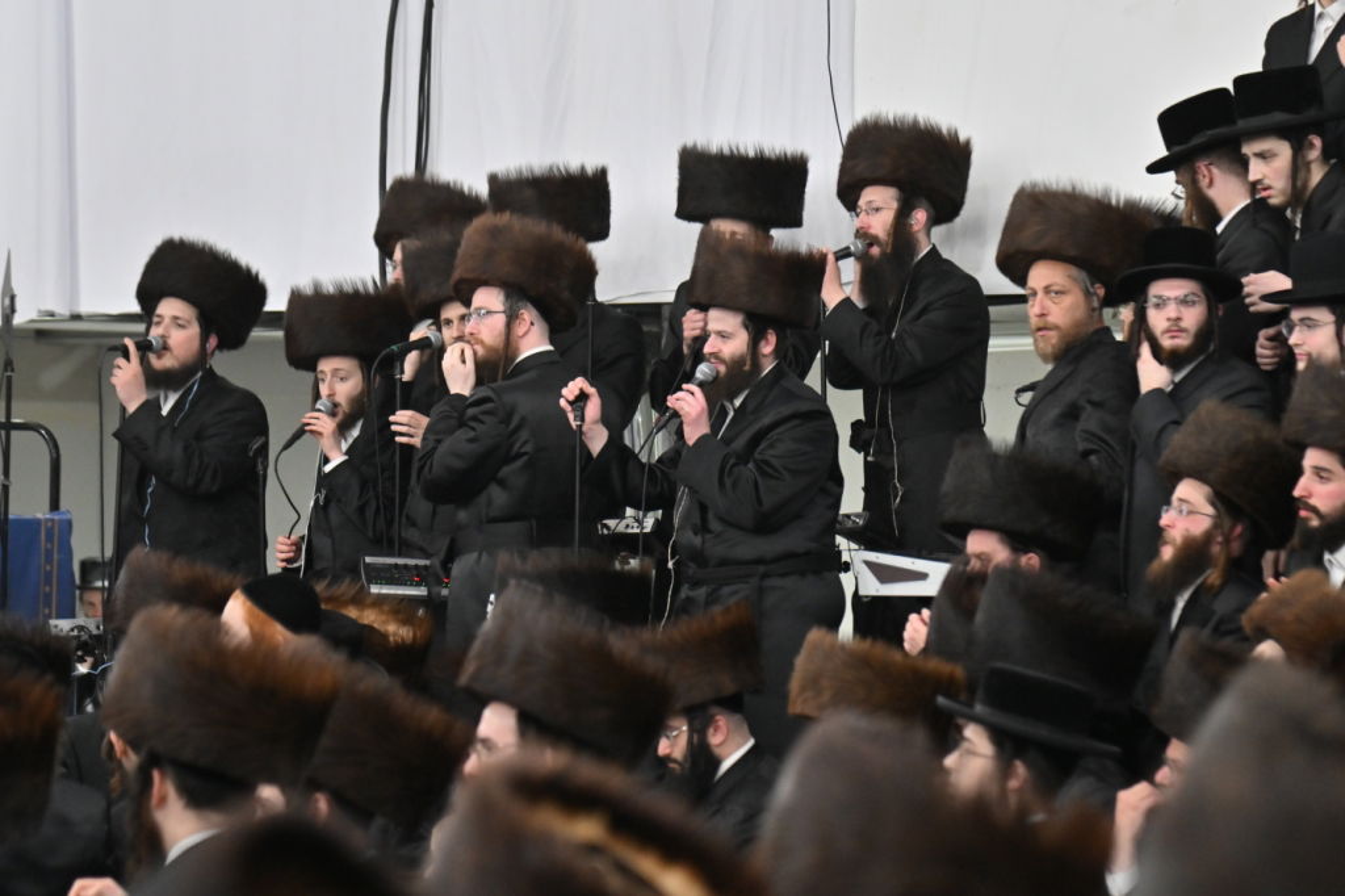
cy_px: 448
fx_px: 6722
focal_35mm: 180
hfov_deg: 11.4
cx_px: 672
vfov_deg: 7.6
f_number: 4
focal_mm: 120
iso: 1250
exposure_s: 1/200
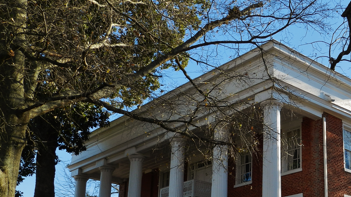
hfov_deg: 37.7
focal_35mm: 54
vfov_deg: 21.7
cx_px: 258
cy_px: 177
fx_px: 503
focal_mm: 5.6
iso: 160
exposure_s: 1/400
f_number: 3.7
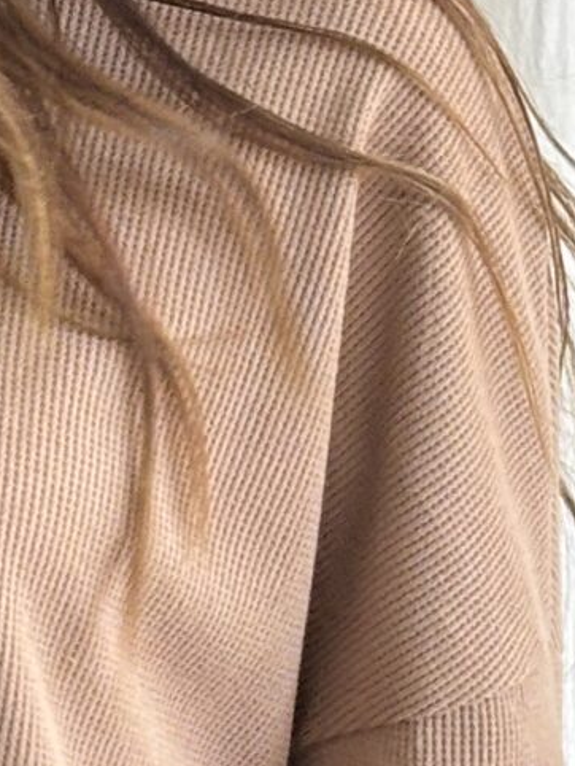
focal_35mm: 276
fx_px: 6107
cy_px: 423
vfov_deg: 7.2
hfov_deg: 5.4
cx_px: -213
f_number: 1.6
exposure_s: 1/61
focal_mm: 5.96
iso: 50
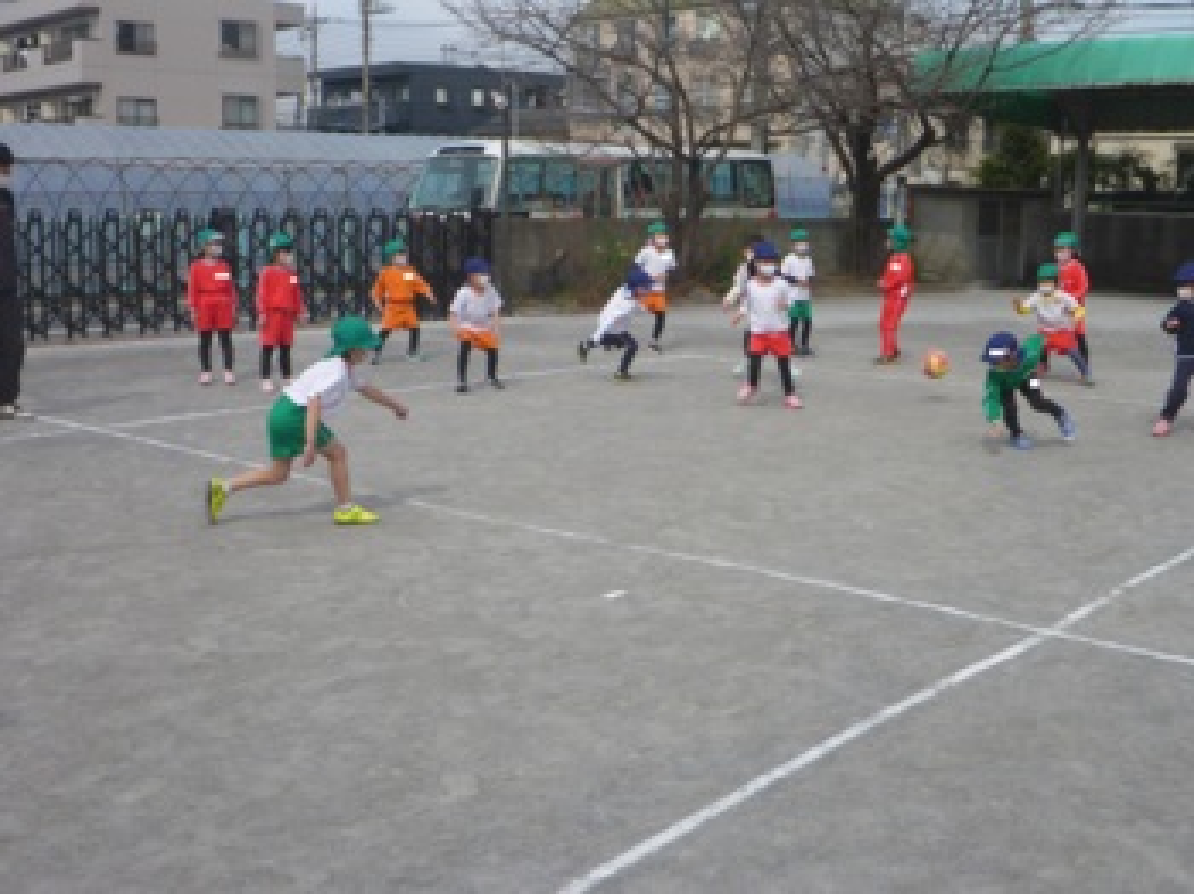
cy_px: 447
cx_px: 597
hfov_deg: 43.9
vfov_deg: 33.6
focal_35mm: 43
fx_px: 1482
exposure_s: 1/640
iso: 100
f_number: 4.2
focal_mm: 7.4
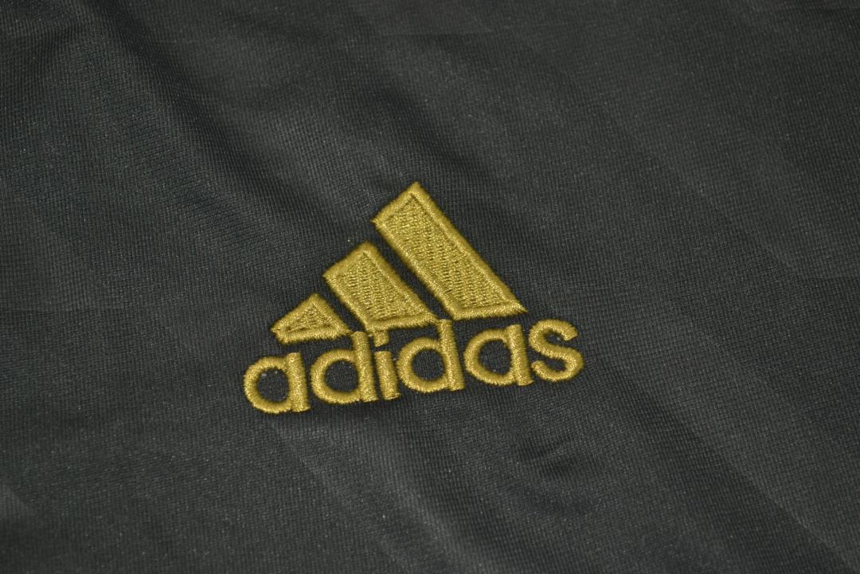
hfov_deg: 24.6
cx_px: 430
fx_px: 1971
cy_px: 287
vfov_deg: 16.6
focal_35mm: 82
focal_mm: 55
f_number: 5.6
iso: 200
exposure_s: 1/100
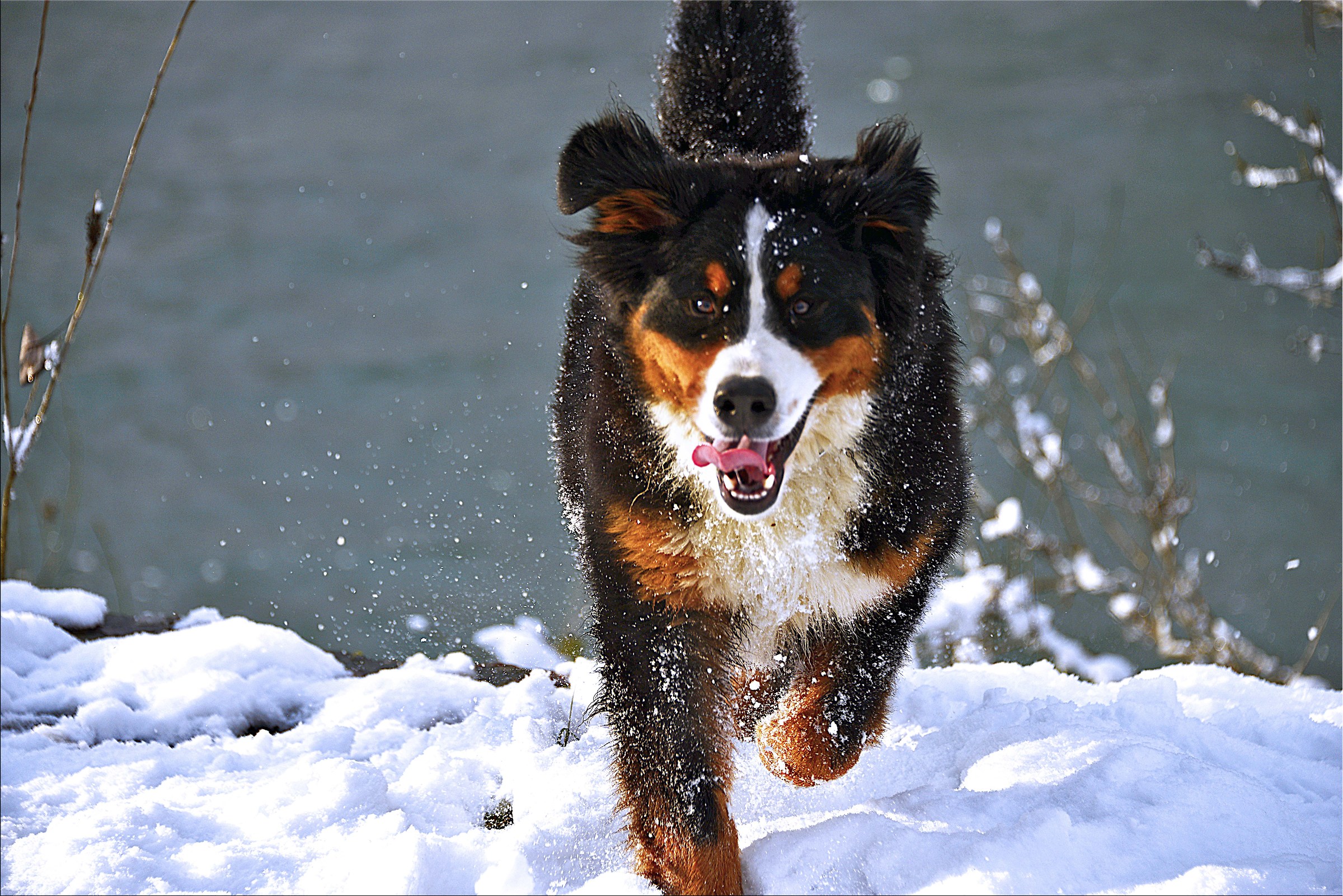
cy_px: 448
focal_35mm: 170
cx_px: 672
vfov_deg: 8.1
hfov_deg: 12.1
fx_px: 6343
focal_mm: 170
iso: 160
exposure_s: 1/1000
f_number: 5.6
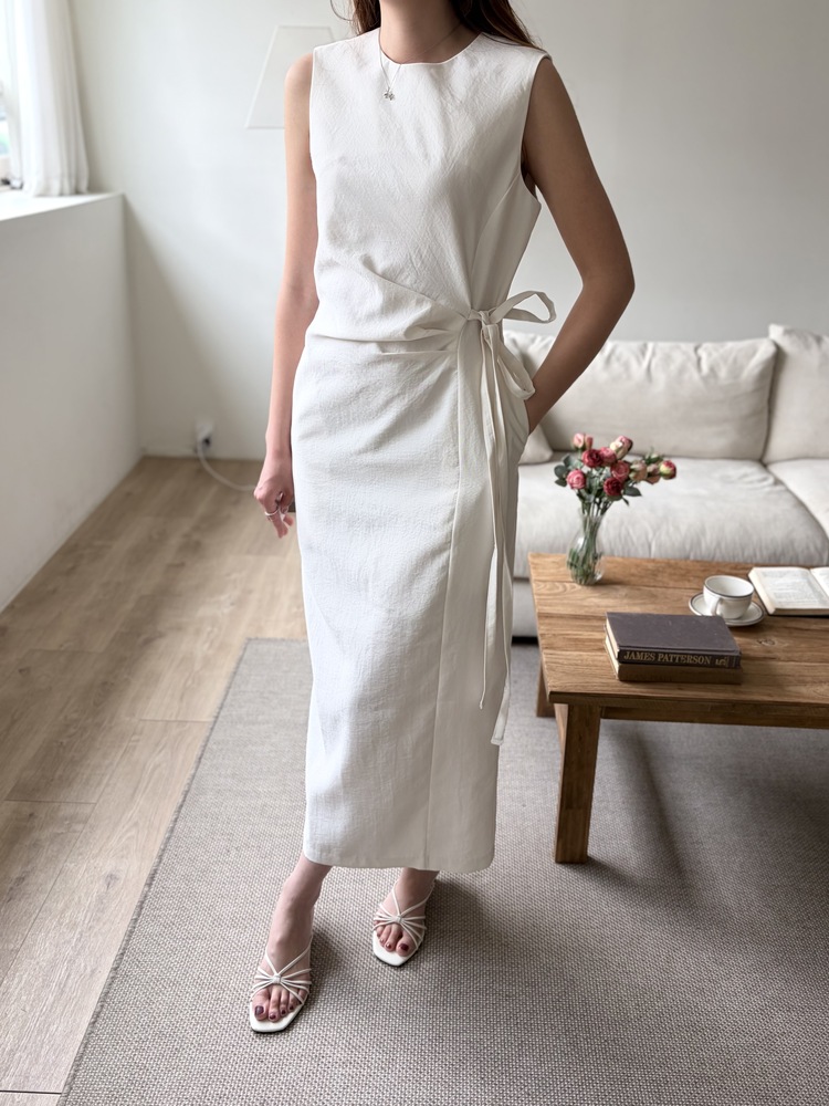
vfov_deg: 67.3
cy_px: 553
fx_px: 830
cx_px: 414
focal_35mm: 26
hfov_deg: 53.1
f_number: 1.6
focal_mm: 5.96
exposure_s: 1/120
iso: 40
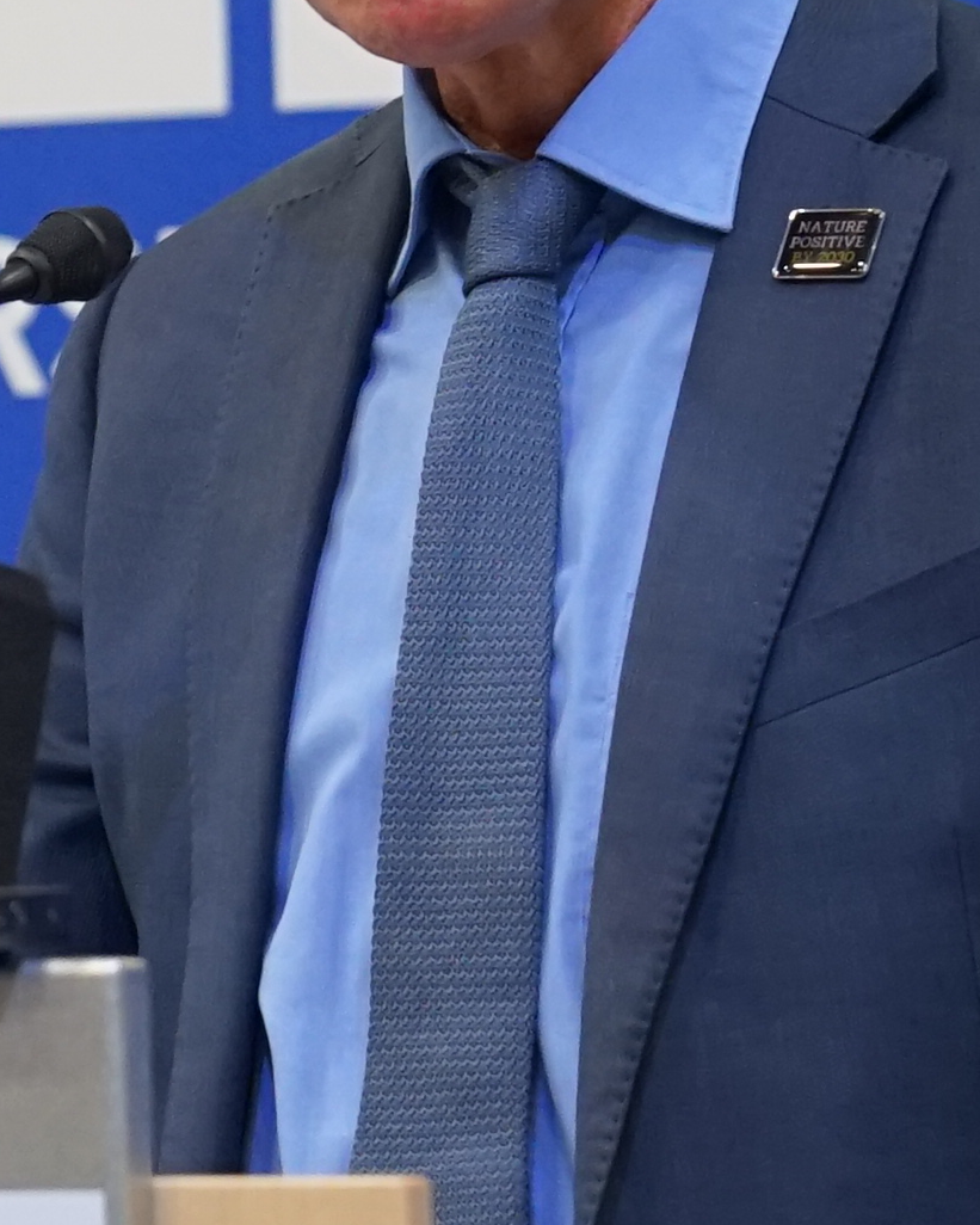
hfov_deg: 4.1
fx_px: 13702
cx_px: -596
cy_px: 156
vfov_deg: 5.1
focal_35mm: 378
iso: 2000
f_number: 4
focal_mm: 70
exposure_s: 1/160
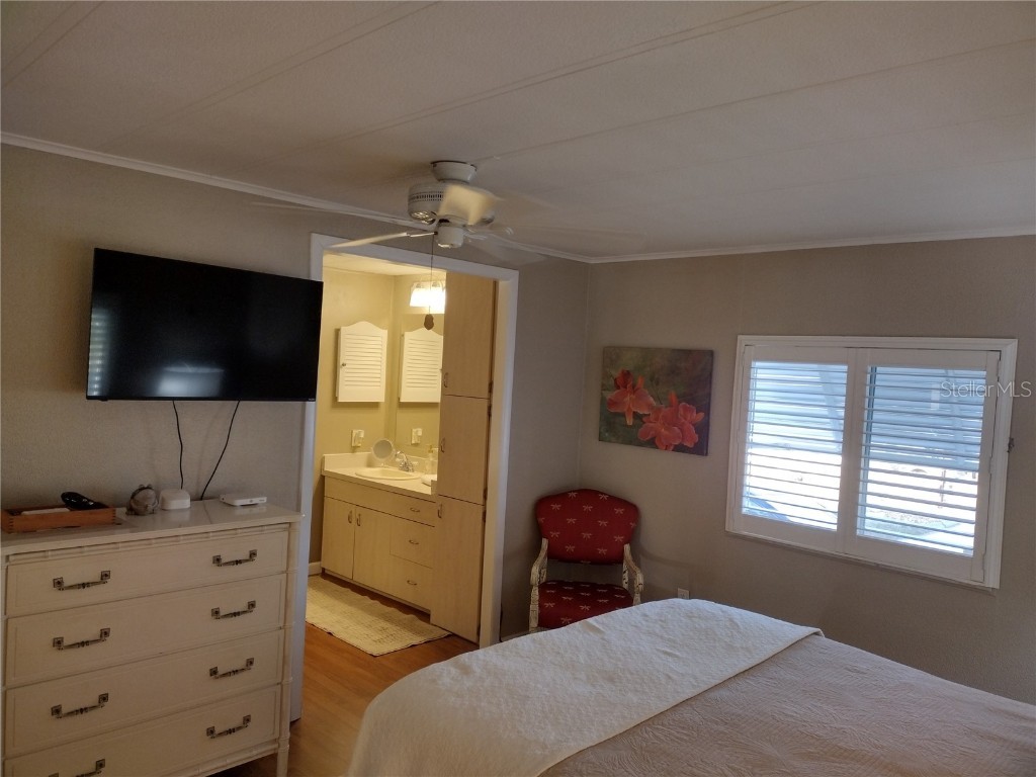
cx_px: 518
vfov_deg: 51.4
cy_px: 388
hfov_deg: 65.3
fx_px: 808
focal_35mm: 27
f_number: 1.7
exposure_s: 1/60
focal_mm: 4.71
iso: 122
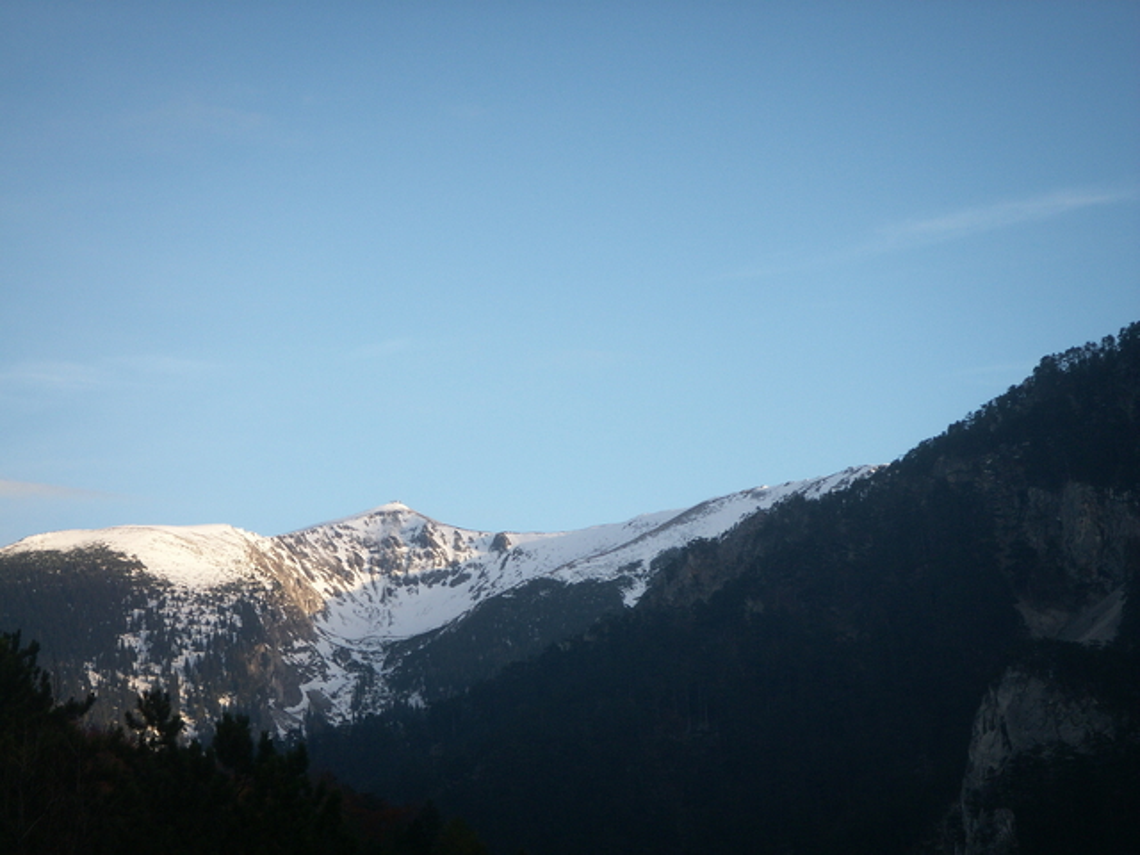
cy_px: 428
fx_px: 2799
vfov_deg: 17.4
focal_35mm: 85
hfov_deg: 23.0
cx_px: 570
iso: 50
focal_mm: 17.6
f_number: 3.5
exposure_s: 1/200
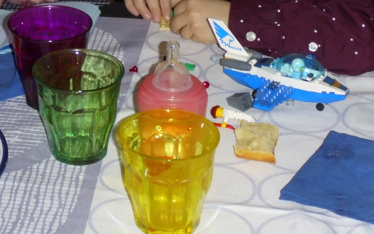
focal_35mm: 127
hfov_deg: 16.1
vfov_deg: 10.0
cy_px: -116
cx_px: -9
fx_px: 1294
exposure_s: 1/100
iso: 1600
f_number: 4.3
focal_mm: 7.8
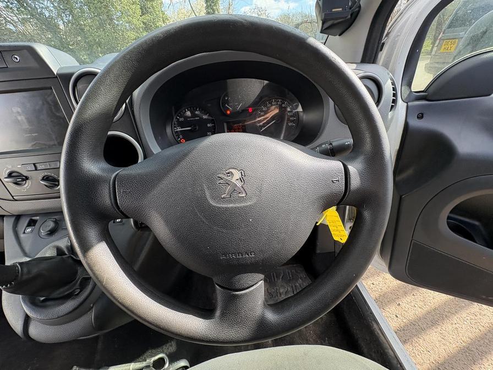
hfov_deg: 102.1
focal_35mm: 14
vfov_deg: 85.7
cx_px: 246
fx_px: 199
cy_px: 185
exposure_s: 1/239
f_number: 2.2
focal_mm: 2.22
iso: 64
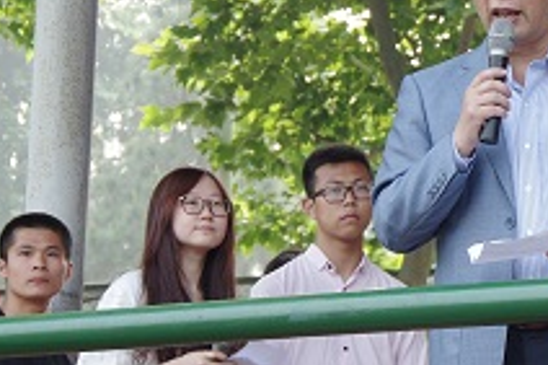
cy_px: 158
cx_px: 613
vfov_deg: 4.7
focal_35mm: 290
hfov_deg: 7.1
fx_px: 4411
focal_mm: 68
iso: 200
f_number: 7.1
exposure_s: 1/50
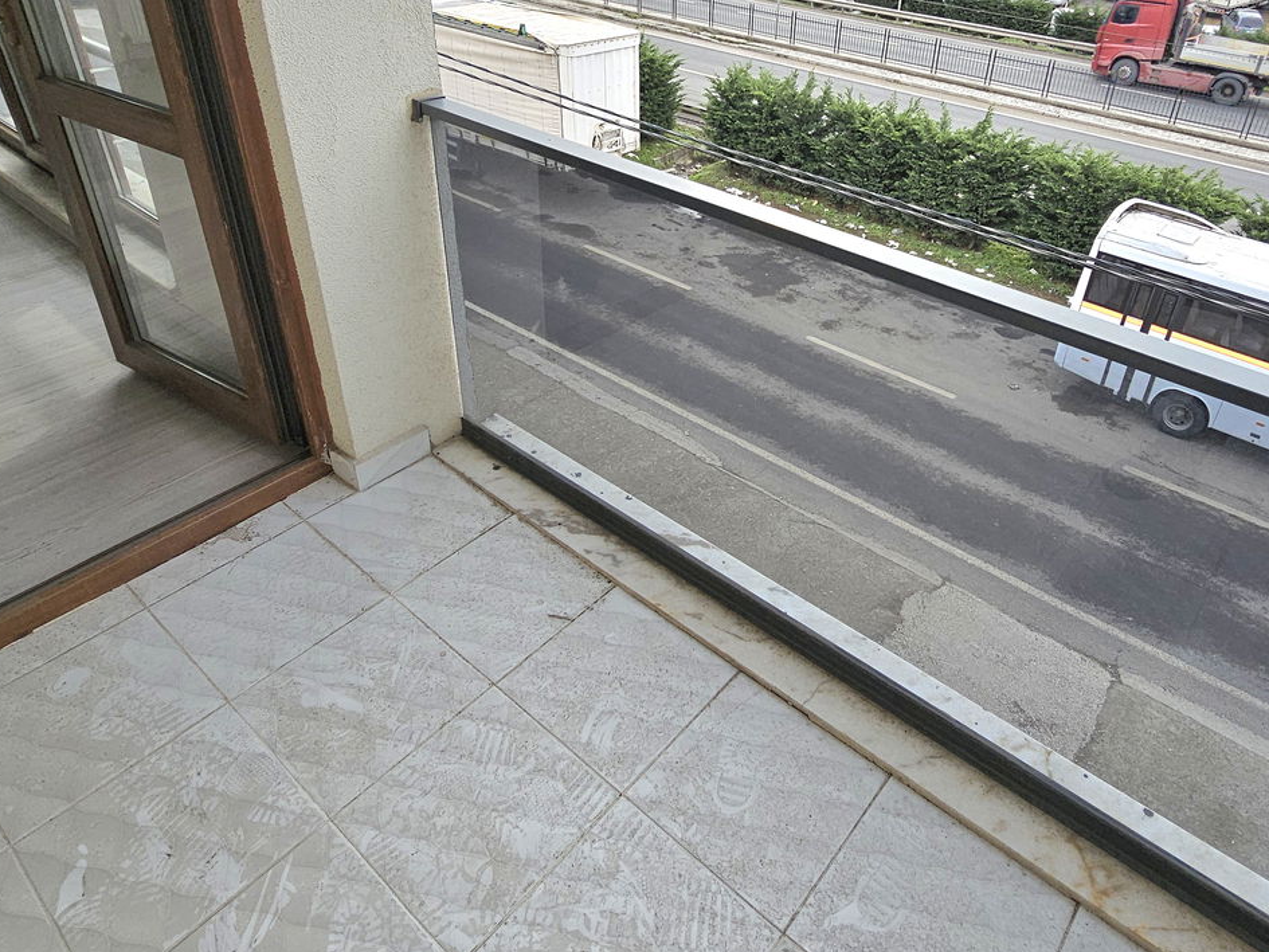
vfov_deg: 60.3
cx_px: 732
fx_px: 807
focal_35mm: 22
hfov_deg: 75.9
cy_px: 354
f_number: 2.2
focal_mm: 2.2
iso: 50
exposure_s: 1/625
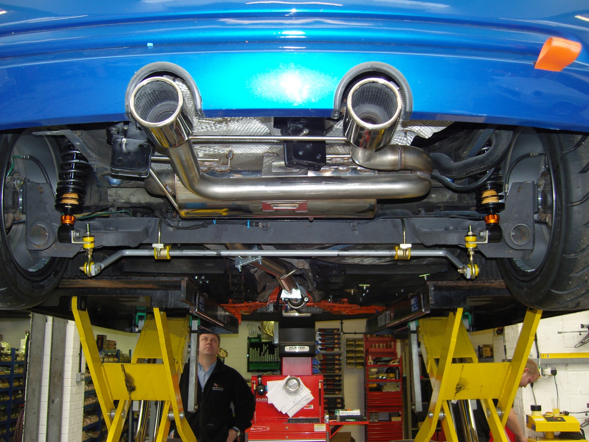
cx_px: 294
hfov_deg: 54.0
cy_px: 221
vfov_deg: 41.8
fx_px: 579
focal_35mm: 34
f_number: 2.8
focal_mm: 7.3
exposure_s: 1/40
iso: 100
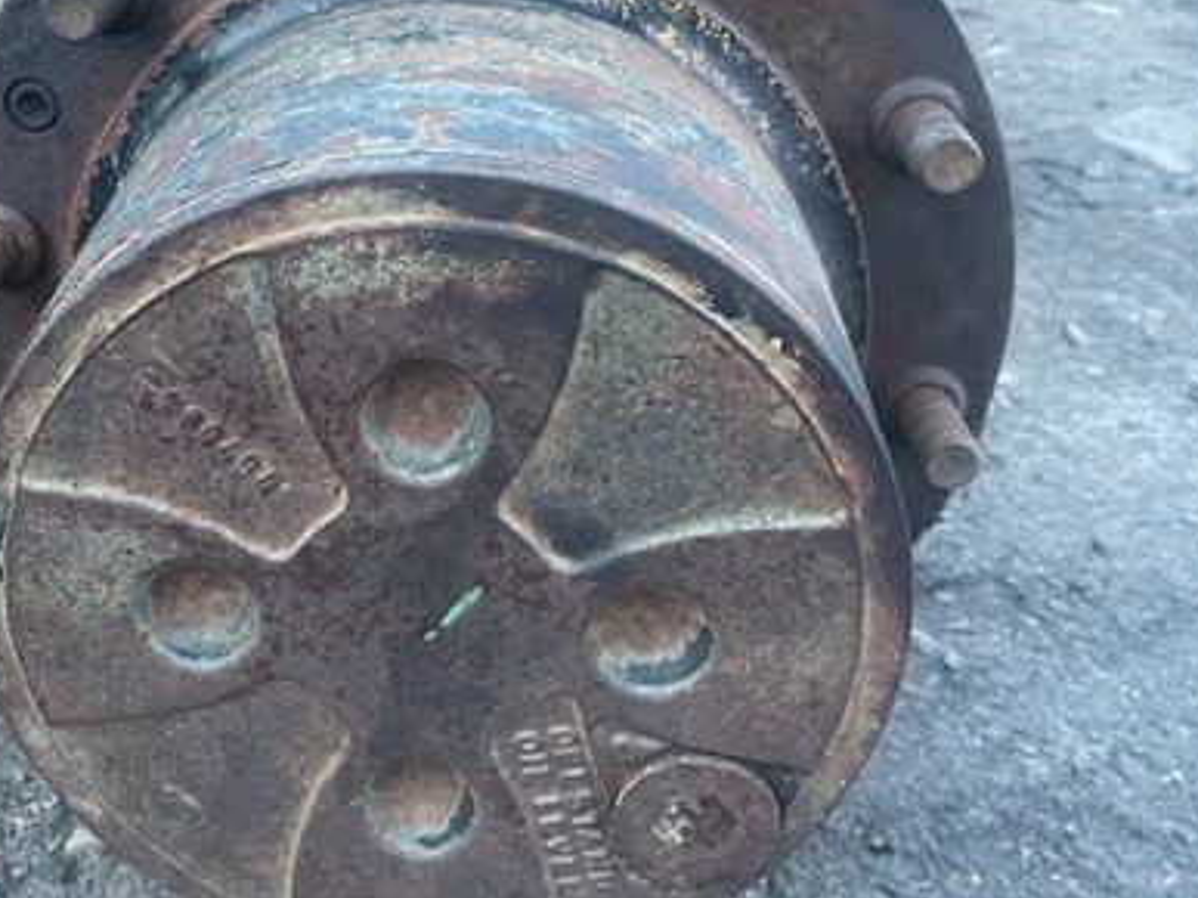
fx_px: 1488
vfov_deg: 33.5
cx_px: 350
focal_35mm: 43
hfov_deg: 42.9
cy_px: 359
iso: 500
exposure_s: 1/60
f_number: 1.6
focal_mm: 4.2
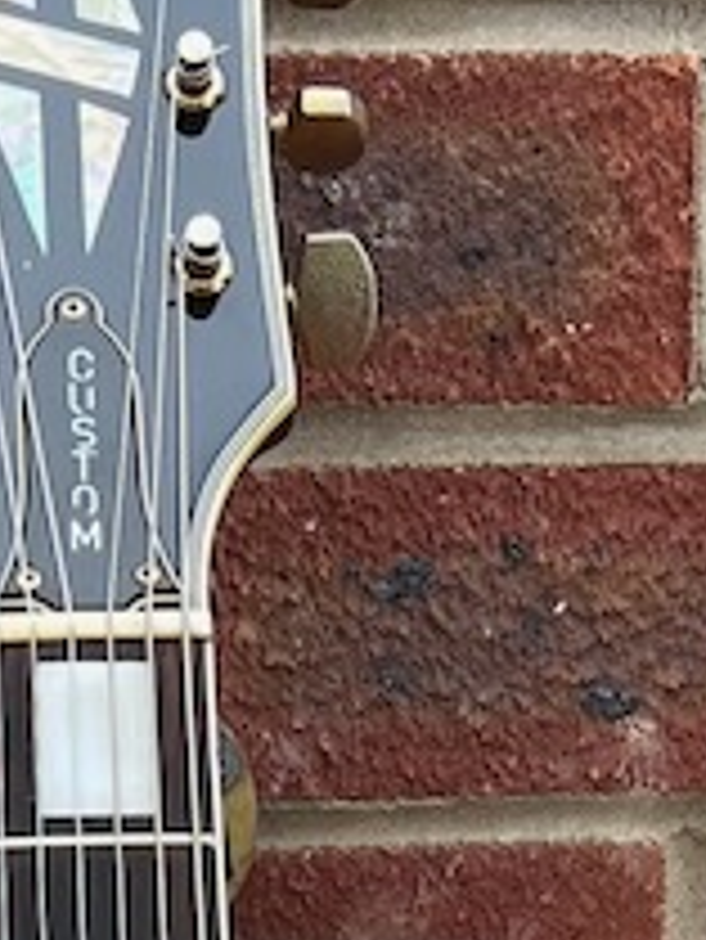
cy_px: 2357
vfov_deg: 10.5
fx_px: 4319
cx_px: 252
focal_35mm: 159
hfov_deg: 9.3
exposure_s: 1/791
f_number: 1.5
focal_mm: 5.7
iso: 50
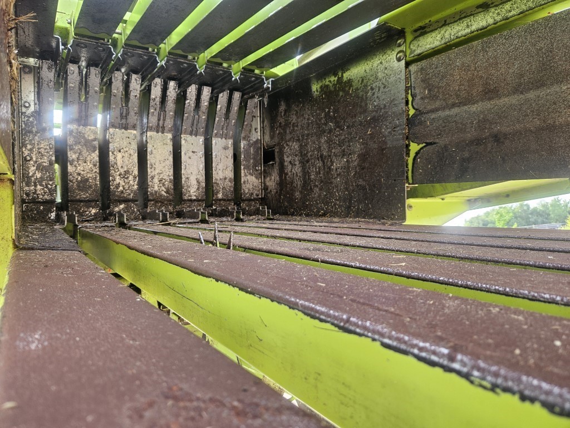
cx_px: 285
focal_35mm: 23
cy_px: 214
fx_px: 379
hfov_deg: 73.9
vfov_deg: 58.9
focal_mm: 5.4
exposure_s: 1/100
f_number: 1.8
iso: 100
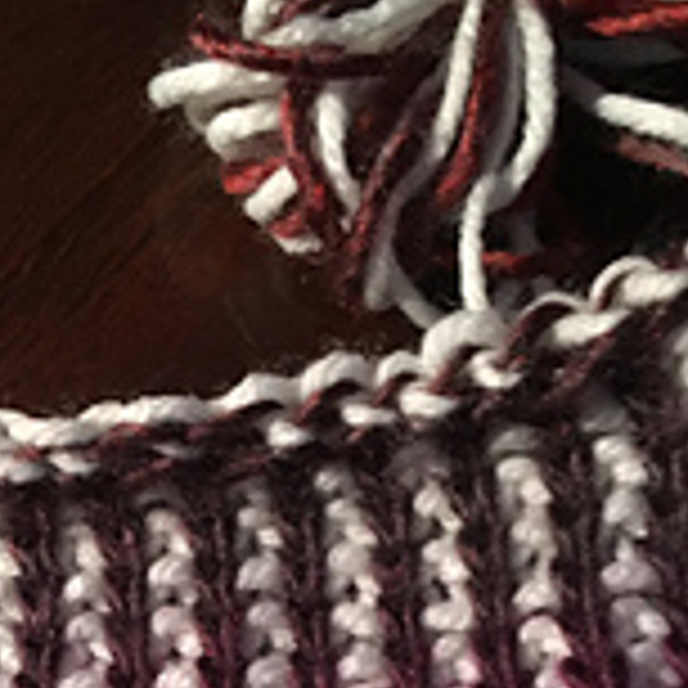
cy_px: 1030
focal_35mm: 84
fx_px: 1889
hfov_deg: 20.3
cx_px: 101
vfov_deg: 18.3
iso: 200
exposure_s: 1/20
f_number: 2.2
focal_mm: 4.15
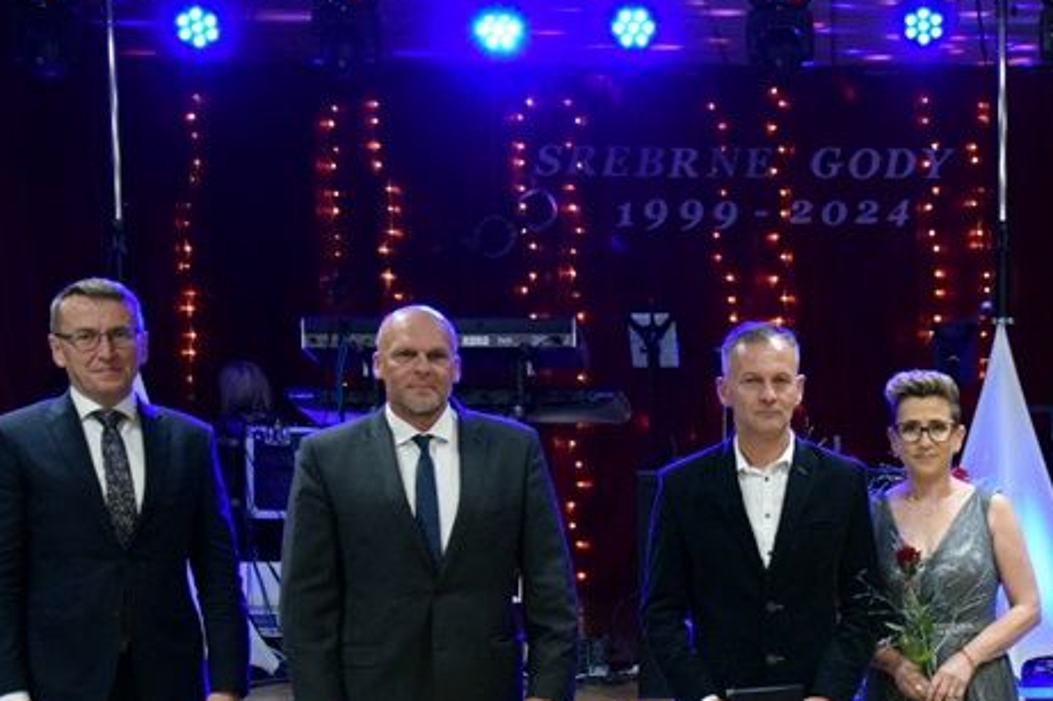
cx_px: 909
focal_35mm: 82
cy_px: 614
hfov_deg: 24.2
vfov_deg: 16.4
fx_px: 2398
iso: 4500
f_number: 4
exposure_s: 1/100
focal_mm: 28
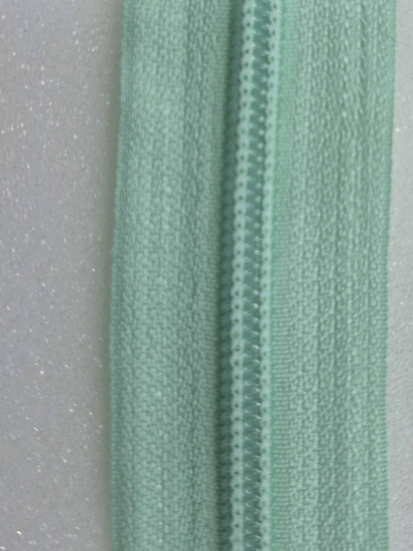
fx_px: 700
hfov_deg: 32.8
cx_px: 251
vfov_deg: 41.3
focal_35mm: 44
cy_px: 119
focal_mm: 5.4
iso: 200
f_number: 1.8
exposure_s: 1/120
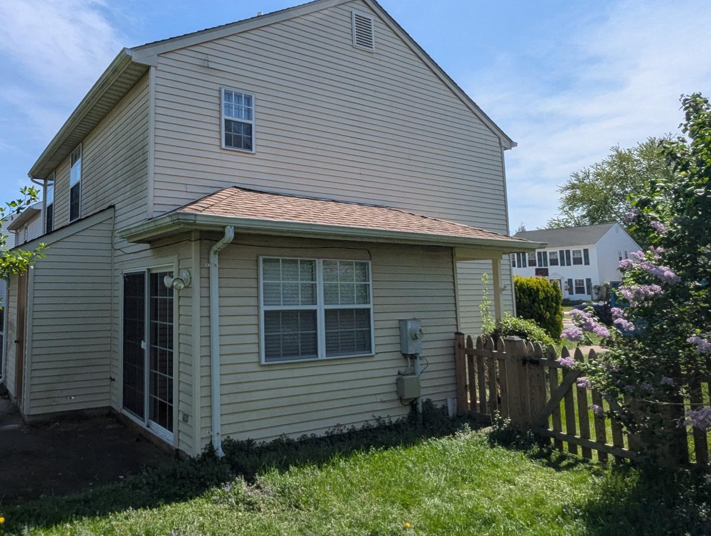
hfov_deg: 73.4
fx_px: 432
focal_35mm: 21
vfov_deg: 63.4
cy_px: 237
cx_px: 179
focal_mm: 1.95
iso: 50
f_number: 2.2
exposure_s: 1/2114
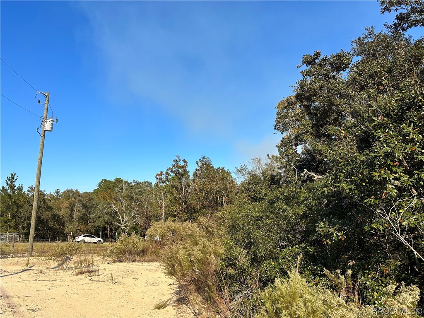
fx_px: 294
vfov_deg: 56.8
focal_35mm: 24
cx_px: 212
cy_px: 159
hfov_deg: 71.6
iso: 80
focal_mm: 6.86
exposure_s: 1/4016
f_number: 1.78
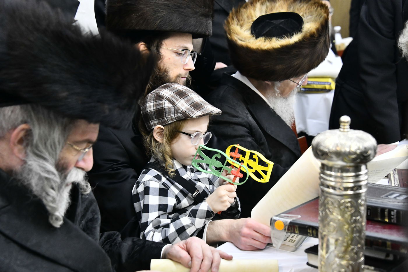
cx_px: 204
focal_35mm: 58
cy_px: 136
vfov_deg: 23.4
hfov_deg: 34.5
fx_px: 657
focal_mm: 58
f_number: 5.6
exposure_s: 1/200
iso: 2500
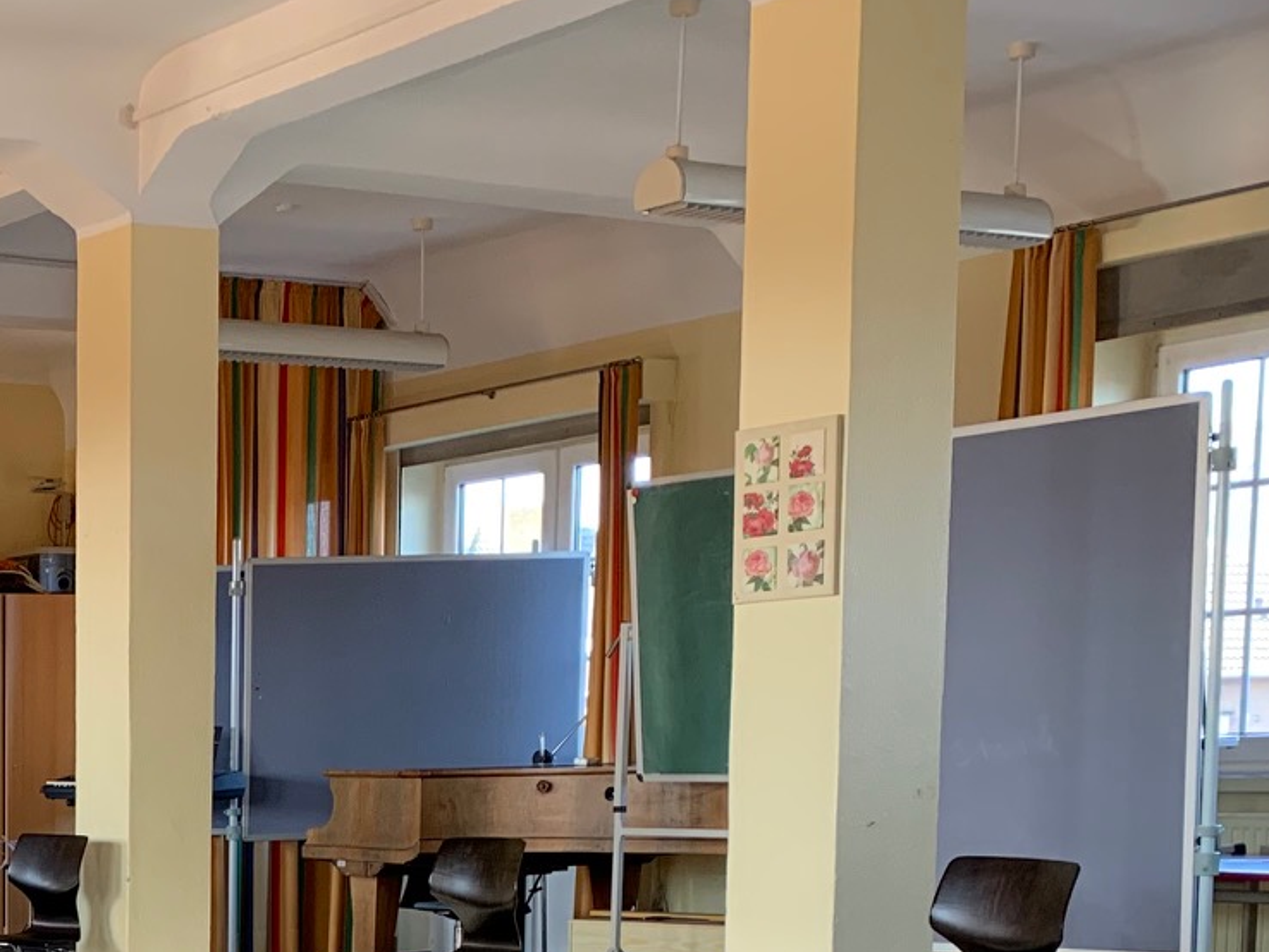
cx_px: -206
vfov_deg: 19.6
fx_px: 2604
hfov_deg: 25.0
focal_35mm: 71
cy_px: 1119
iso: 100
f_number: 1.8
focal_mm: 4.25
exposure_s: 1/73
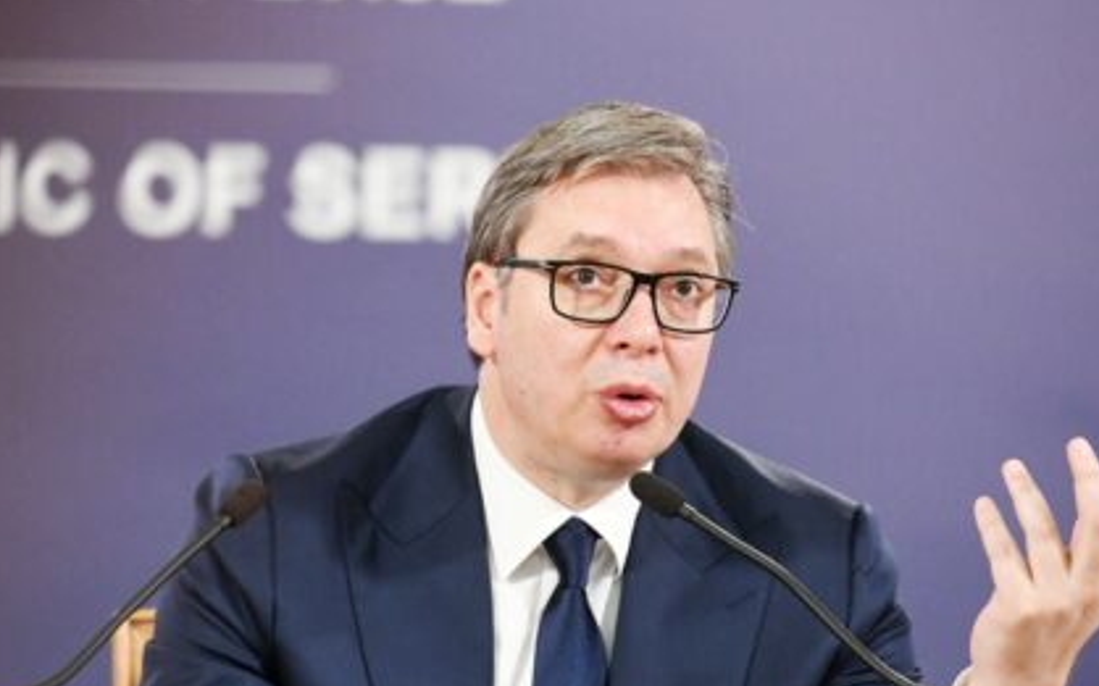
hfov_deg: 5.7
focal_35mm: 366
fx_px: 10959
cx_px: 492
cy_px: 400
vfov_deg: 3.6
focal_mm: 200
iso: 5000
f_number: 3.5
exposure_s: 1/200
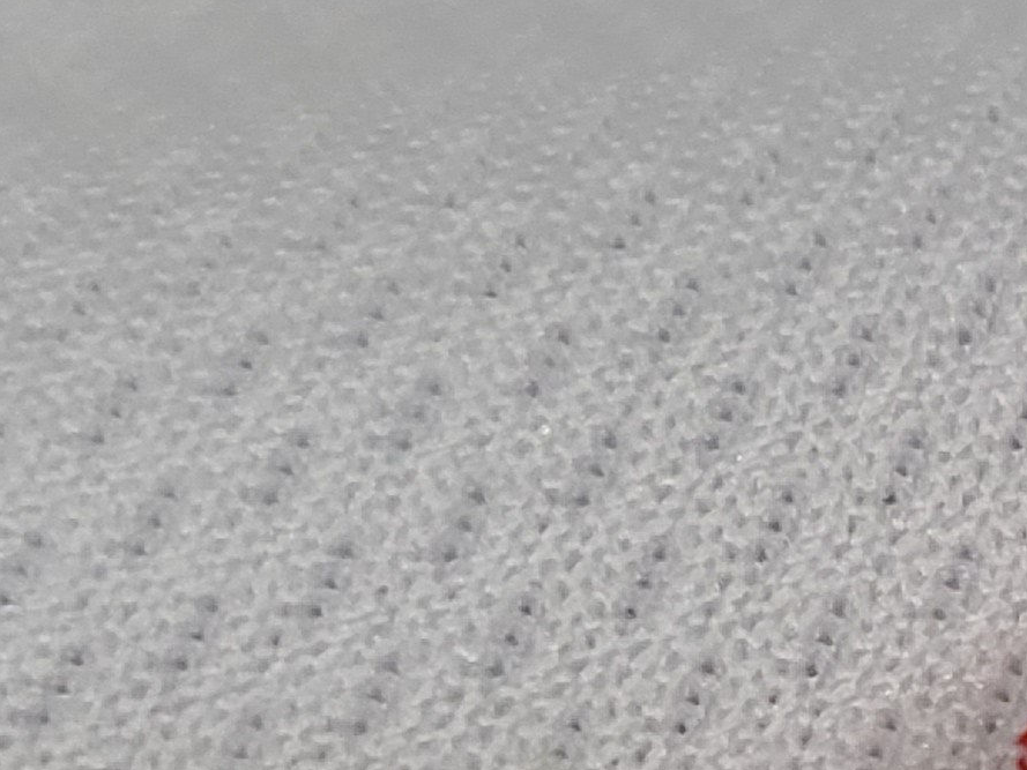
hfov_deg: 14.7
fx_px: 3472
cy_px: 778
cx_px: 1847
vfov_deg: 12.5
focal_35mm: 117
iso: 80
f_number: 1.8
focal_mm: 4.25
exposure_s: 1/100
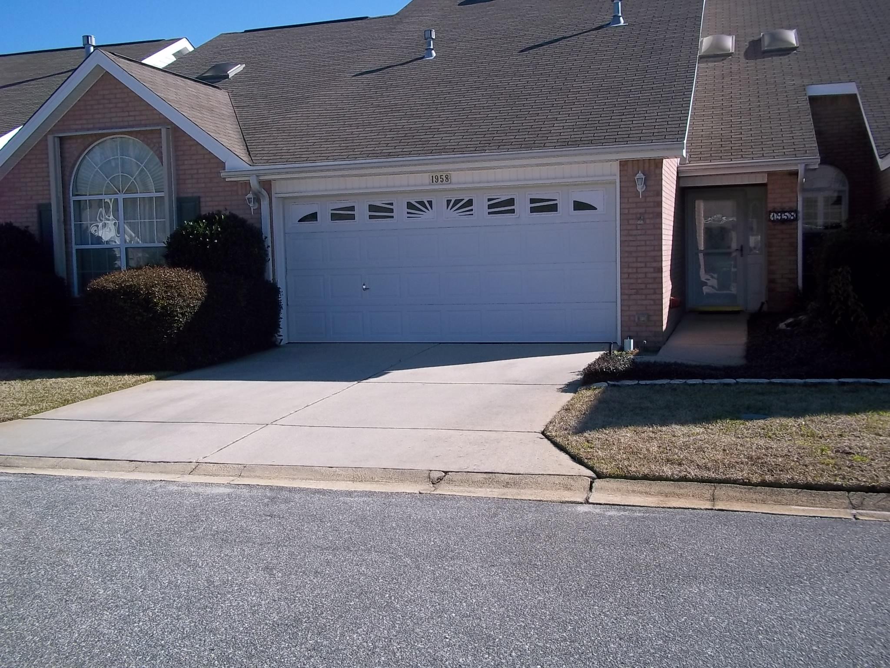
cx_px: 445
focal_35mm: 36
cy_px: 334
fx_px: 926
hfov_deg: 51.4
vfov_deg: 39.7
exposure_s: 1/200
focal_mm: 6.5
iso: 80
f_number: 8
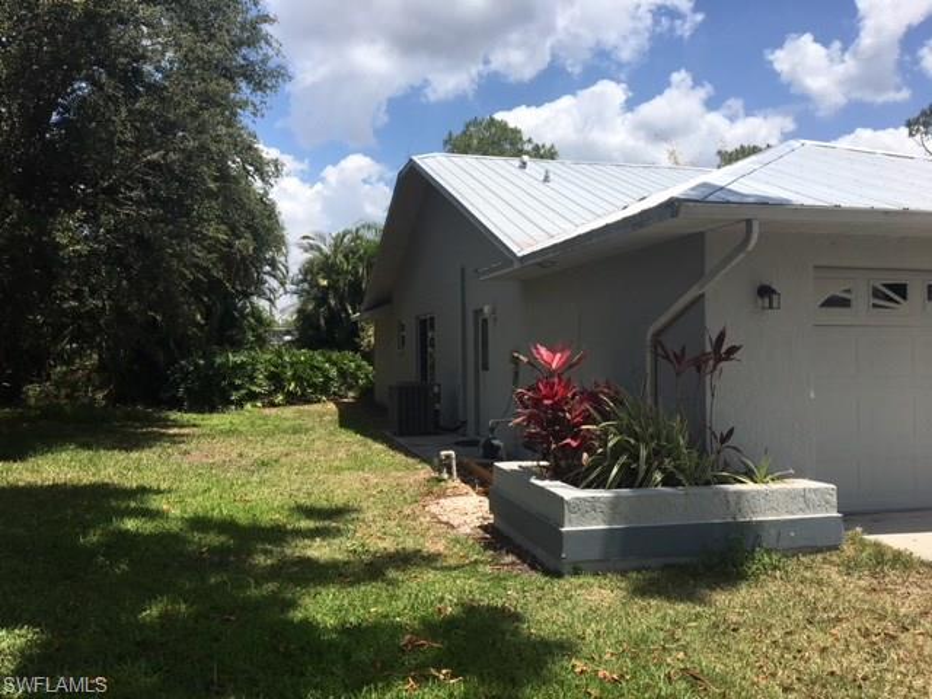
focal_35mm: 29
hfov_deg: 61.7
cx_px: 466
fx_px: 781
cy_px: 350
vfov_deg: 48.2
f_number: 2.2
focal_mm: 4.15
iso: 25
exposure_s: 1/2079
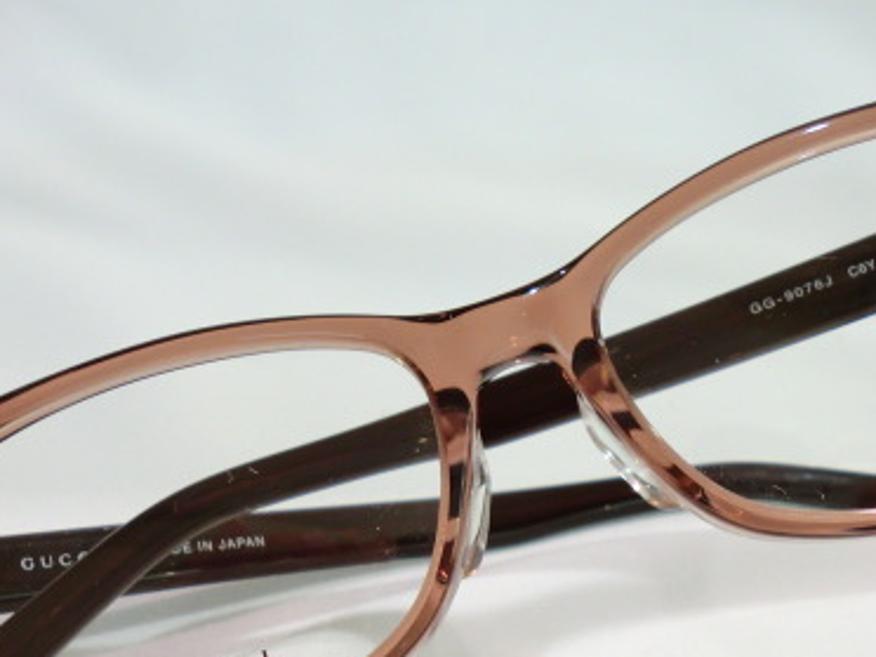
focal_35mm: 55
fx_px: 1392
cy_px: 429
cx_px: 513
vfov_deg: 26.4
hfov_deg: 34.8
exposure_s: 1/60
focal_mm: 5.8
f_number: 3.5
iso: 125
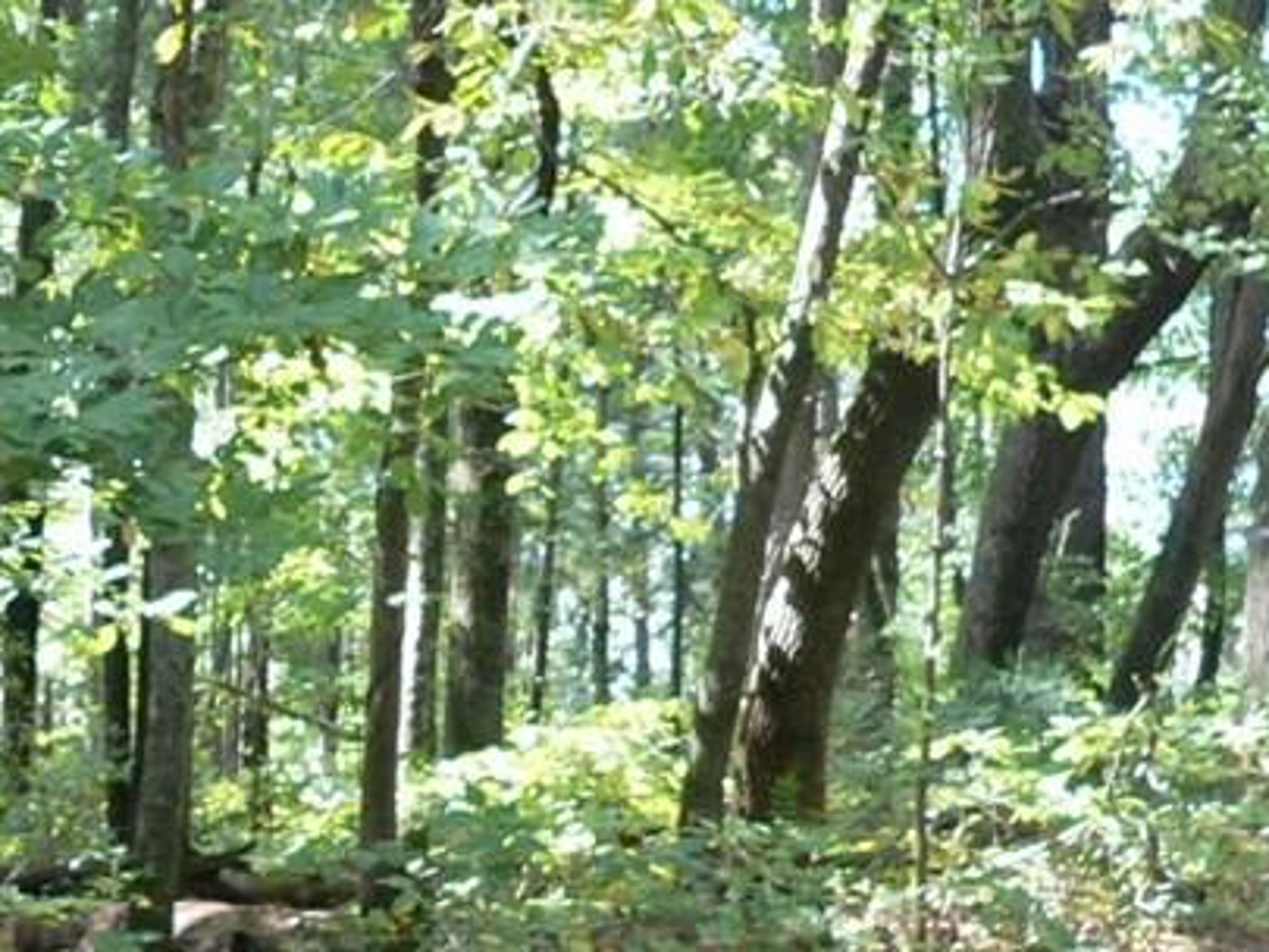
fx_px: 3337
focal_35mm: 91
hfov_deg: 21.4
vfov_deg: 16.2
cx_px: 395
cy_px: 701
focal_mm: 6
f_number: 2.8
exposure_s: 1/50
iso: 200
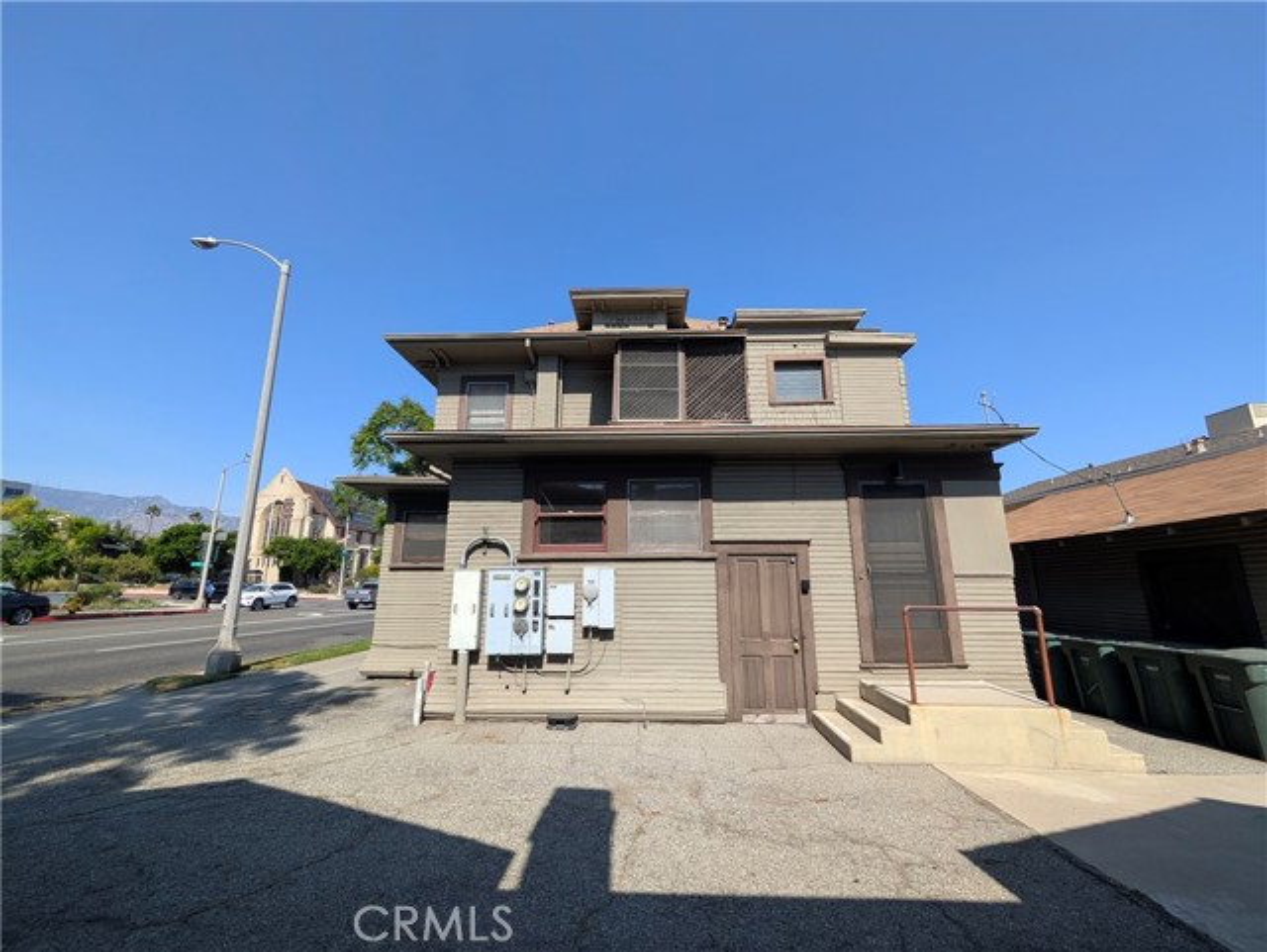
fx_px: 440
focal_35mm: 12
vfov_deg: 94.6
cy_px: 476
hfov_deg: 110.5
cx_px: 634
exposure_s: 1/3077
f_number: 1.7
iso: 66
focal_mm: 2.02
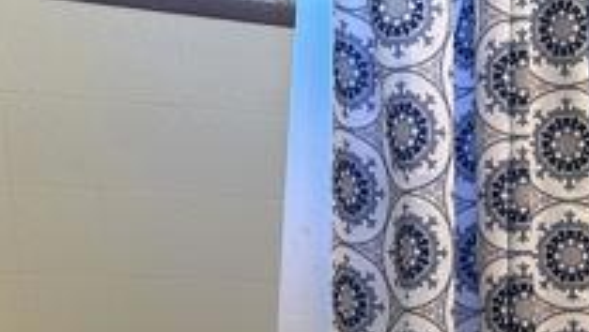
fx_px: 1251
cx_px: 581
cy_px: 627
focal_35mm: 80
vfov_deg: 13.4
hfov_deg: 25.3
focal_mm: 6.86
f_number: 1.78
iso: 200
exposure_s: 1/120
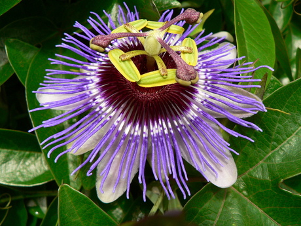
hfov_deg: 50.1
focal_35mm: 37
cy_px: 113
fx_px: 322
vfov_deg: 38.7
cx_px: 150
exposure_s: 1/400
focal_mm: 6.2
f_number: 4
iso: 100
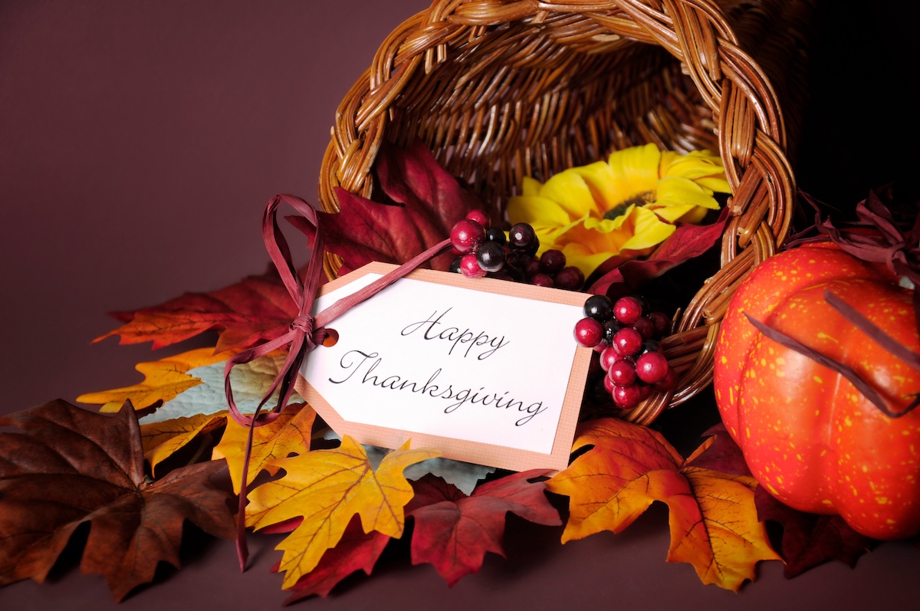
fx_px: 2871
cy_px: 306
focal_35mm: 112
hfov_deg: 18.2
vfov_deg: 12.1
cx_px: 460
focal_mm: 75
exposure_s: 1/125
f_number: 8
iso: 100
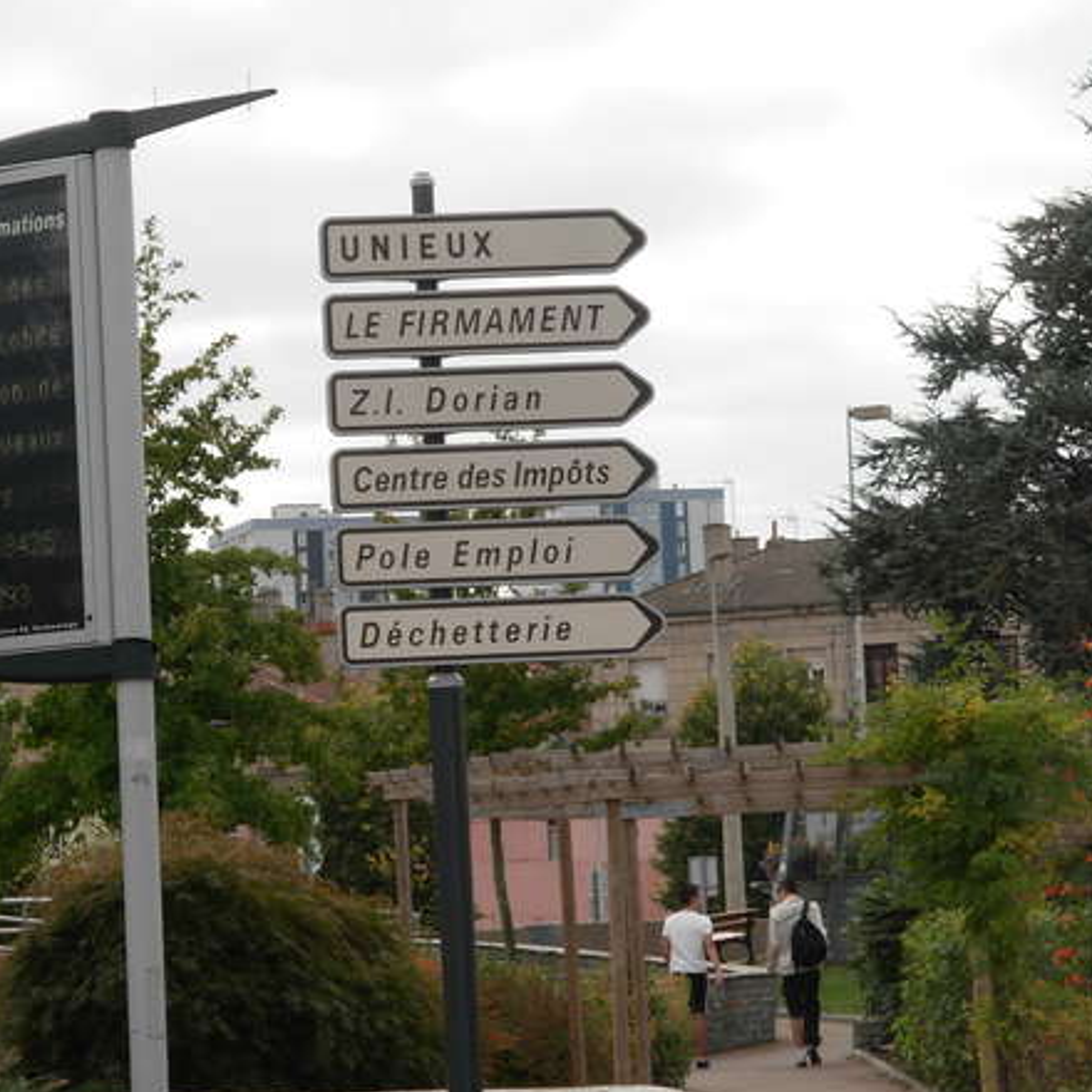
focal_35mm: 171
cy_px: 546
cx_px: 519
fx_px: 6103
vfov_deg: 10.2
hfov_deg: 10.2
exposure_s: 1/395
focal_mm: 23.5
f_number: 4.5
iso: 79
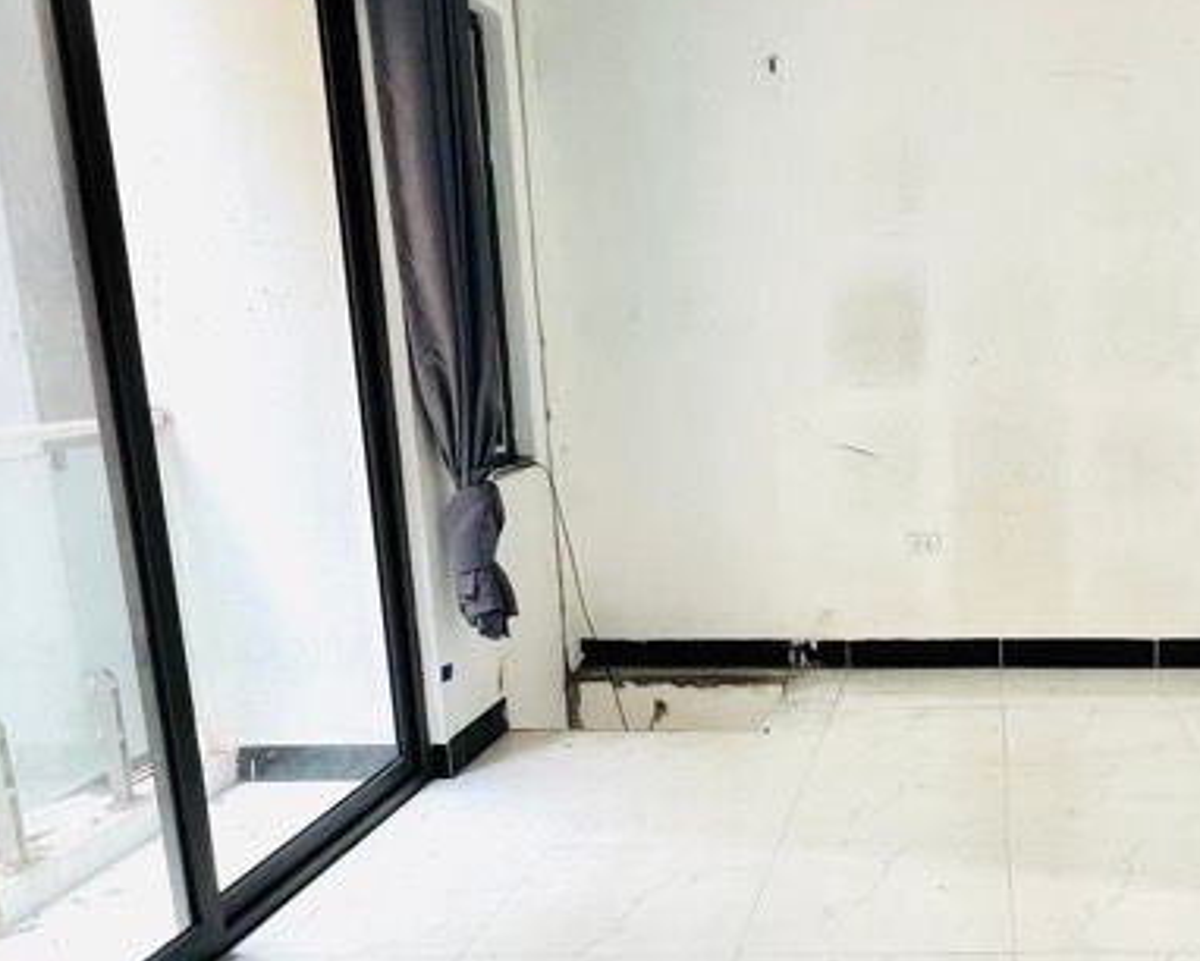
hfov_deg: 49.5
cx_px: 974
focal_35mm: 34
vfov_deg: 43.0
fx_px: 1208
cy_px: 612
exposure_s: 1/99
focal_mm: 1.57
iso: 100
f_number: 1.8
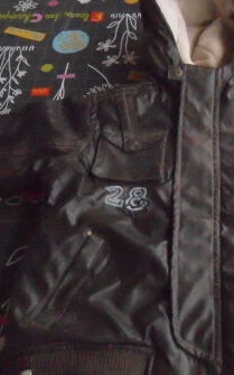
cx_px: 171
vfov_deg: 48.2
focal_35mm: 41
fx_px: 419
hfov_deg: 30.8
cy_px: 194
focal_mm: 4.9
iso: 1600
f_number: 8.9
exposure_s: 1/350
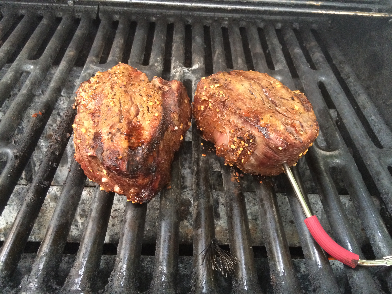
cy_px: 147
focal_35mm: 30
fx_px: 340
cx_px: 196
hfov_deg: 60.0
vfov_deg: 46.8
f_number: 2.2
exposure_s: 1/20
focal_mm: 4.12
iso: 320
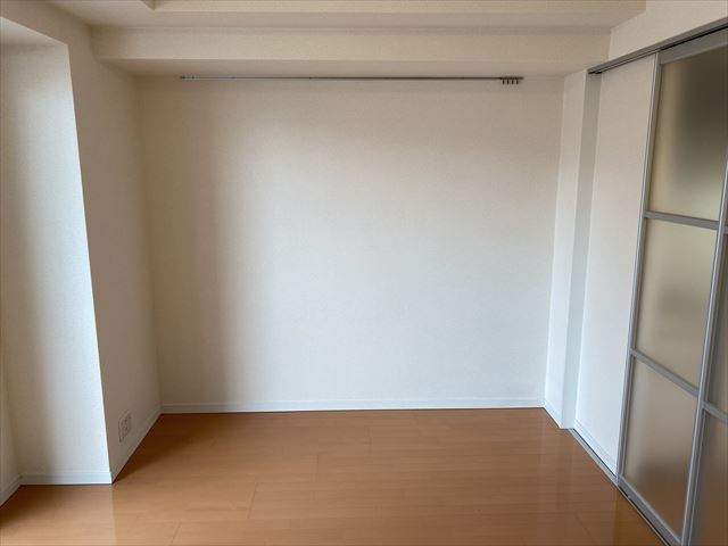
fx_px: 547
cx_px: 364
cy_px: 273
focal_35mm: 26
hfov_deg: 67.3
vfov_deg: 53.1
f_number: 1.8
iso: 40
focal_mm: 4.25
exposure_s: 1/100
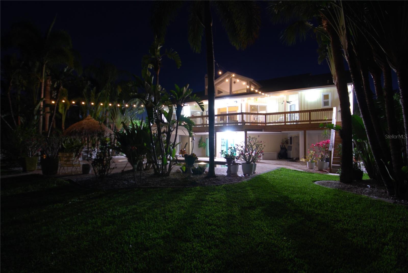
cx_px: 204
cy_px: 136
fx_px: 221
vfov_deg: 63.3
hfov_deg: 85.4
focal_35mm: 20
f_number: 4
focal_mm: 13
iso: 100
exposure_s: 3
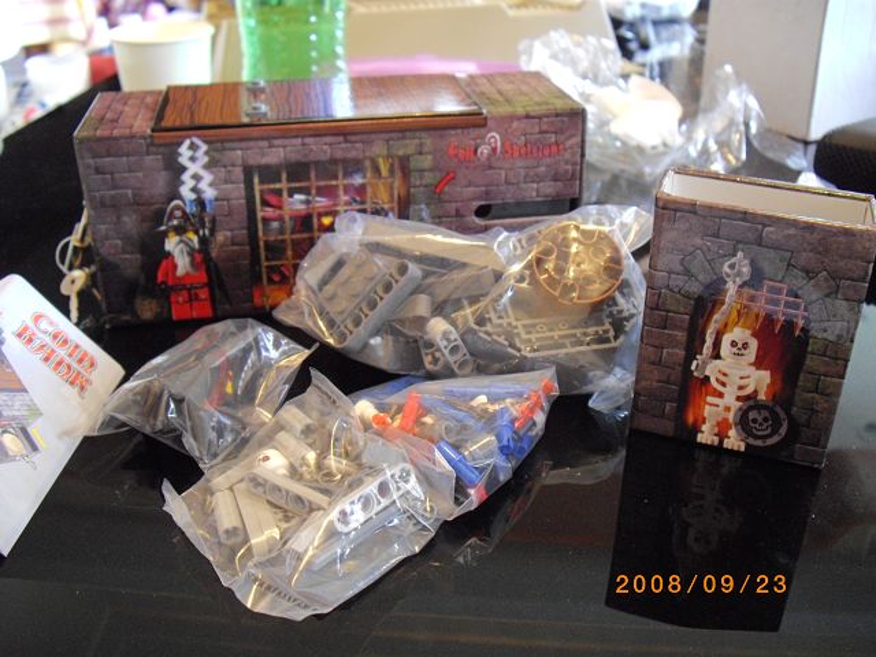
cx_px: 438
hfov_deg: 49.0
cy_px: 328
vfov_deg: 37.7
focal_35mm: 38
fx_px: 962
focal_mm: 7.9
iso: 400
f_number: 2.8
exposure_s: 1/15
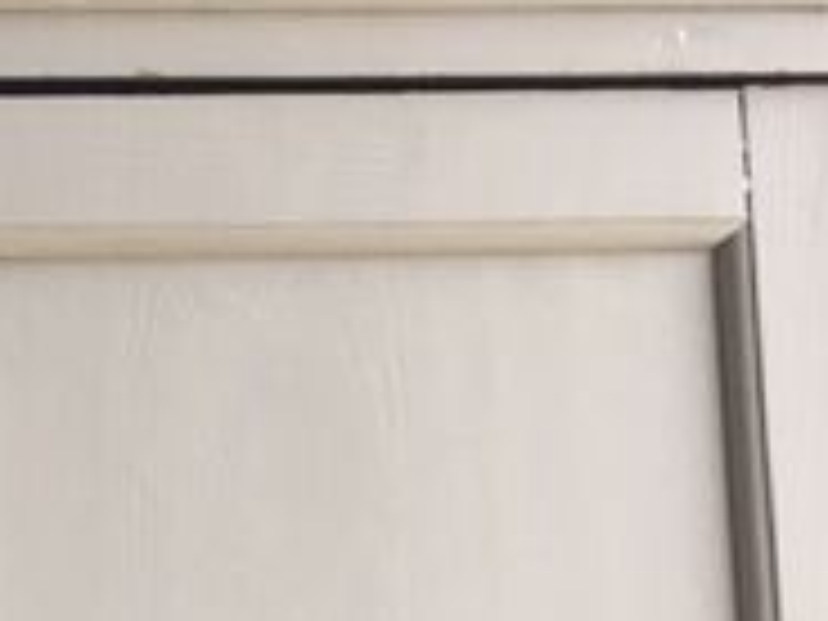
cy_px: 356
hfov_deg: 18.4
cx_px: -166
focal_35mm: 101
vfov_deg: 14.6
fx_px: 2416
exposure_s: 1/33
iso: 100
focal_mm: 4.15
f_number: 2.2
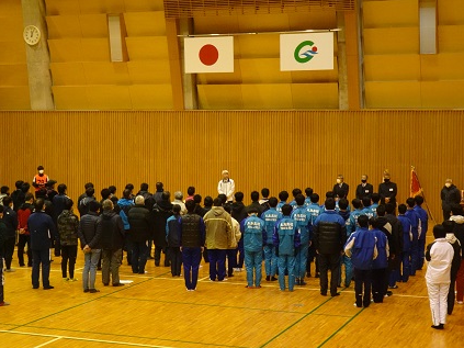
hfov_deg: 29.4
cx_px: 226
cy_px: 166
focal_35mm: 66
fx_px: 884
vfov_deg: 22.2
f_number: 4.5
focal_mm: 9.87
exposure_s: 1/20
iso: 800
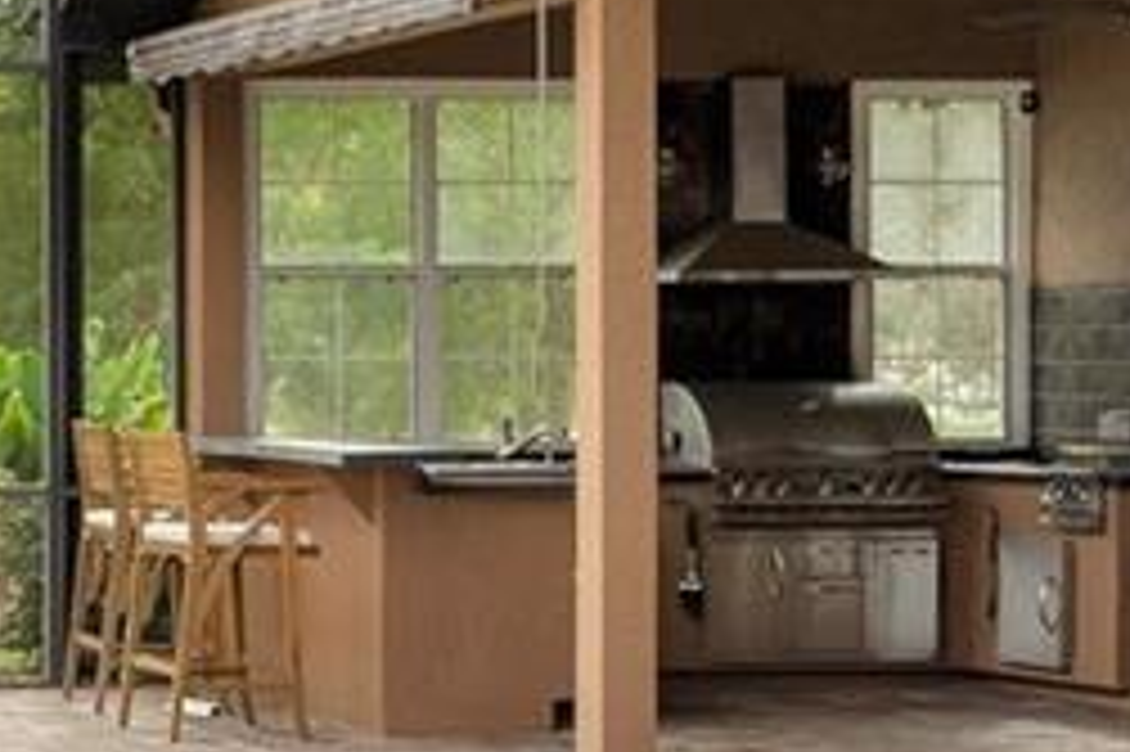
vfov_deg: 13.4
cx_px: -1017
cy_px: 311
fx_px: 3199
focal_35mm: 102
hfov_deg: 16.2
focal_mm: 16
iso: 100
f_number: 8
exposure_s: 1/80
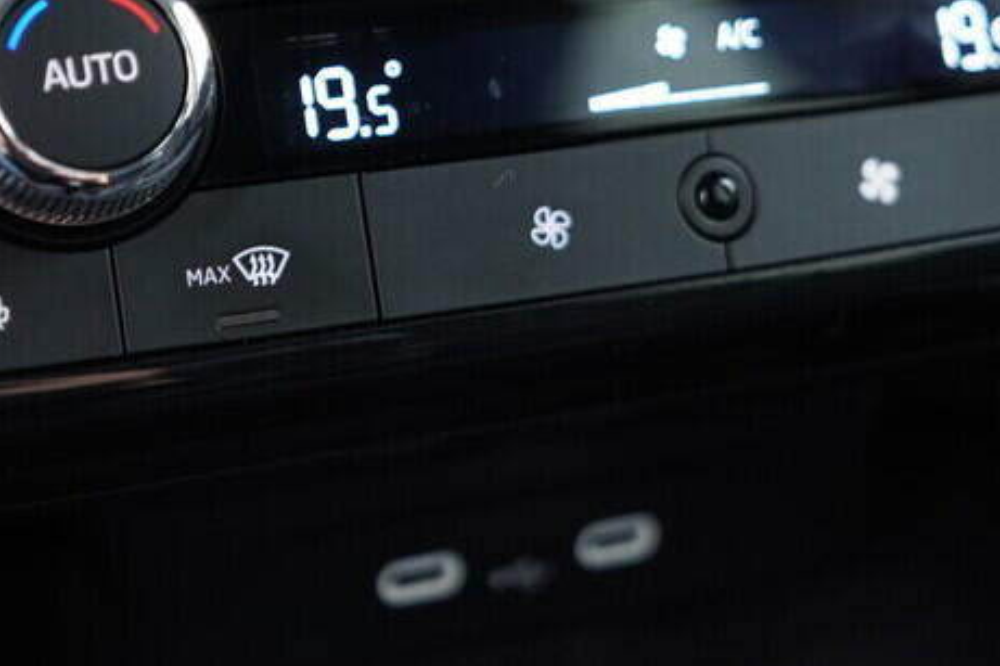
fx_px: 2221
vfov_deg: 16.8
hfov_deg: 25.4
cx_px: 449
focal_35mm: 80
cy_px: 62
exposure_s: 1/40
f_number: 2.8
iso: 500
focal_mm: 24
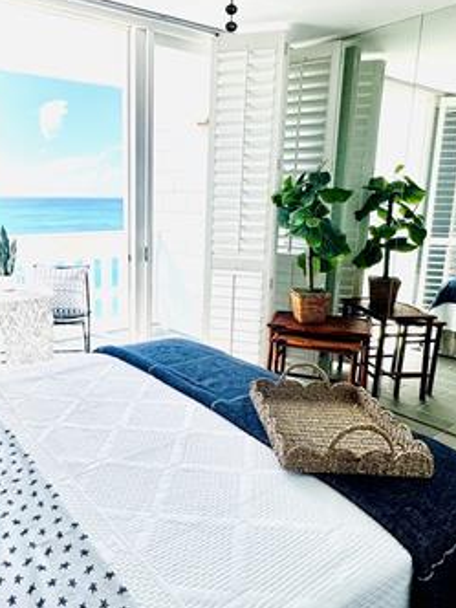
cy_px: 299
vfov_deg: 65.3
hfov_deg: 50.5
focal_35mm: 27
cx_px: 156
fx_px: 474
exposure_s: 1/425
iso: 50
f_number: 2.2
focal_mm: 2.22
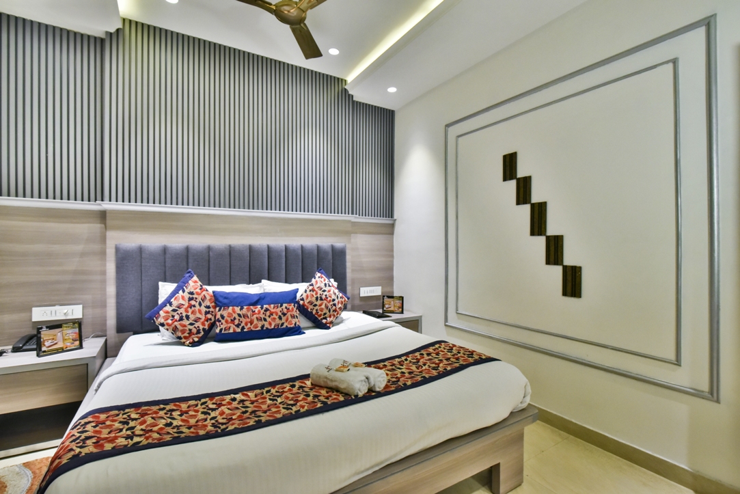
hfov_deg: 96.7
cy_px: 247
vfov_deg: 73.8
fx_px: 329
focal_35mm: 16
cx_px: 370
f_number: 9
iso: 4000
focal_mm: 16
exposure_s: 1/50
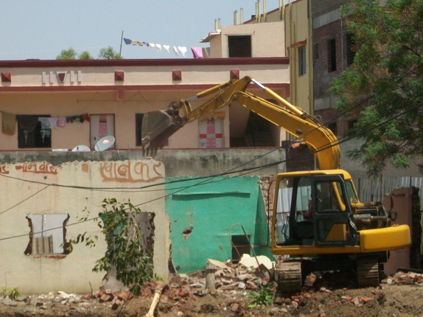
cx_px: 203
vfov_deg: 8.9
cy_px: 163
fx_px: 2041
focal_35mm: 167
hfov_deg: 11.8
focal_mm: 17.1
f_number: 5.1
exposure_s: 1/400
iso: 64
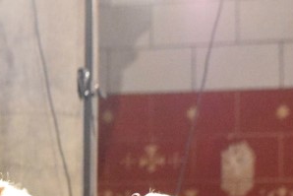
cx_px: -197
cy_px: 331
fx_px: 2703
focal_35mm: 332
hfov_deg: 6.1
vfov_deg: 4.1
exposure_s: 1/80
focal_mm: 86
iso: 12800
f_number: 3.5
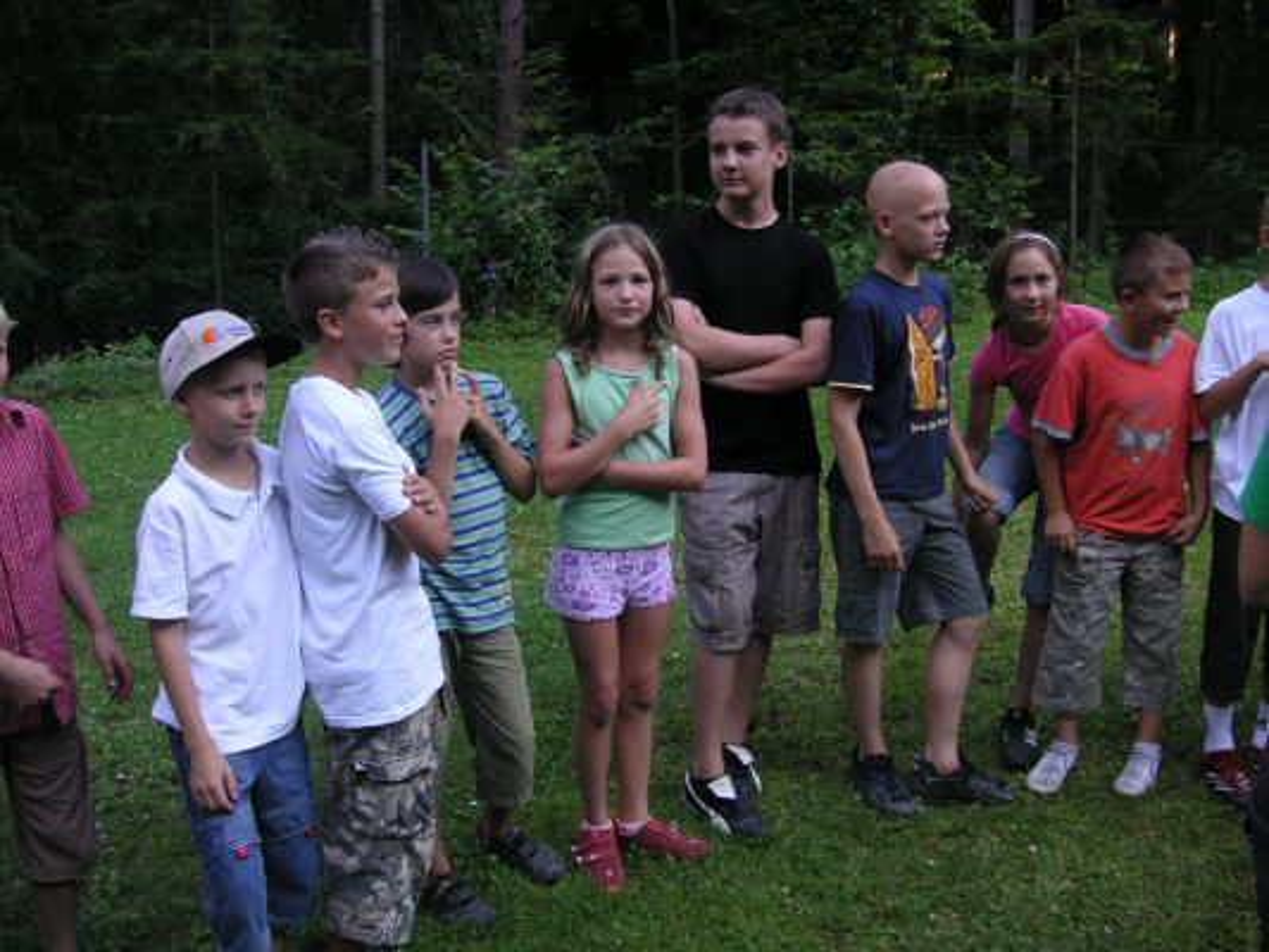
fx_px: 1357
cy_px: 476
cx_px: 634
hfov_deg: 50.1
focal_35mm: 37
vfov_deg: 38.7
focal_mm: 6.1
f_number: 2.8
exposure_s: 1/90
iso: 50
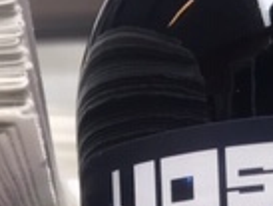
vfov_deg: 10.3
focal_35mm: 131
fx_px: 1034
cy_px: 428
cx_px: 12
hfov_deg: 14.8
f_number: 1.8
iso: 32
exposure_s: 1/100
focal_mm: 3.99
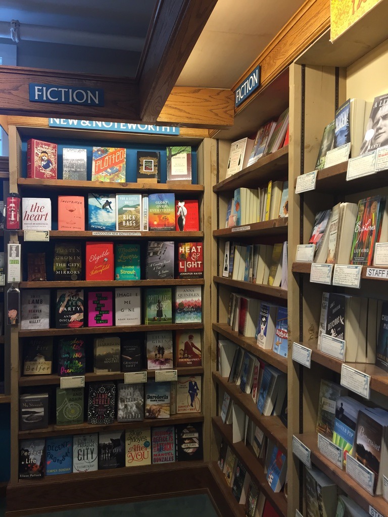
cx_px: 194
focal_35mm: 29
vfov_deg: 61.7
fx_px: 433
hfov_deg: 48.2
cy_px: 258
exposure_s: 1/30
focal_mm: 4.15
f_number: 2.2
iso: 32
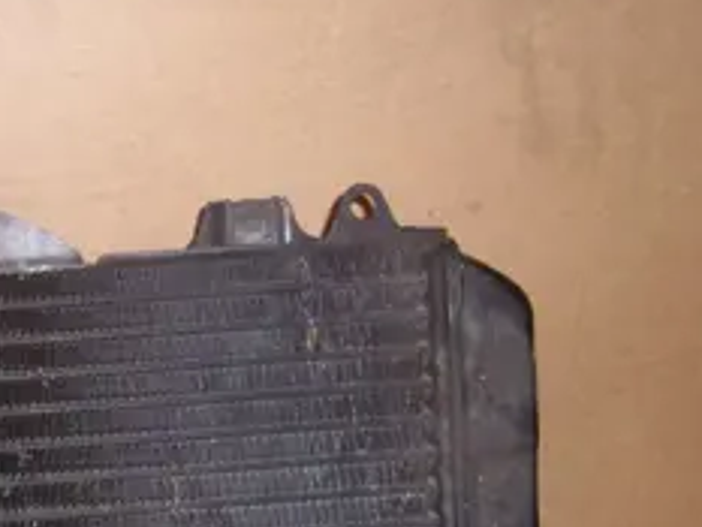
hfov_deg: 25.6
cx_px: -6
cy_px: 401
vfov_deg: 20.3
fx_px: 1461
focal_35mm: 72
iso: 50
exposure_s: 1/30
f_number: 2.8
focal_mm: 5.8
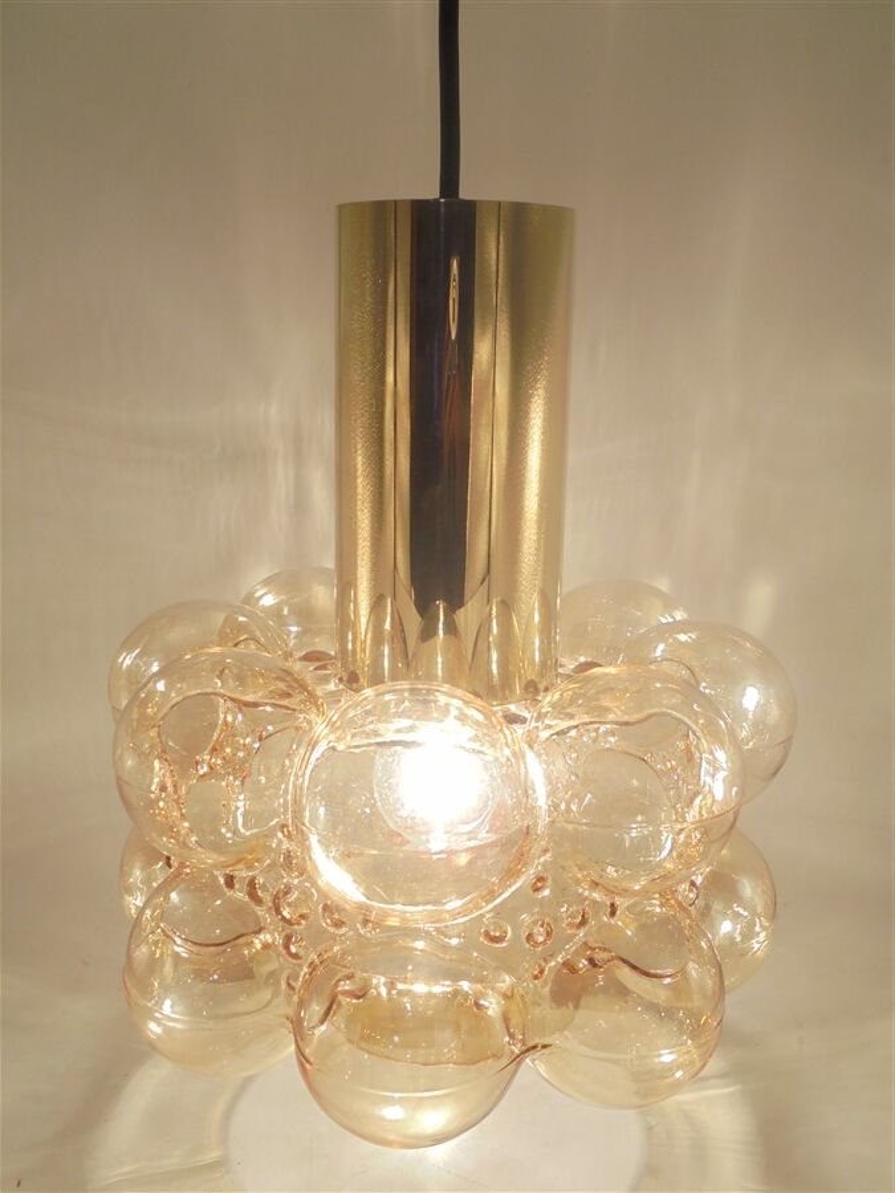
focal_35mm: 34
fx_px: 1172
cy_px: 596
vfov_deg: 54.0
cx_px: 448
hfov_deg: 41.8
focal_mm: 6.1
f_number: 4
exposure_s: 1/60
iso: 100
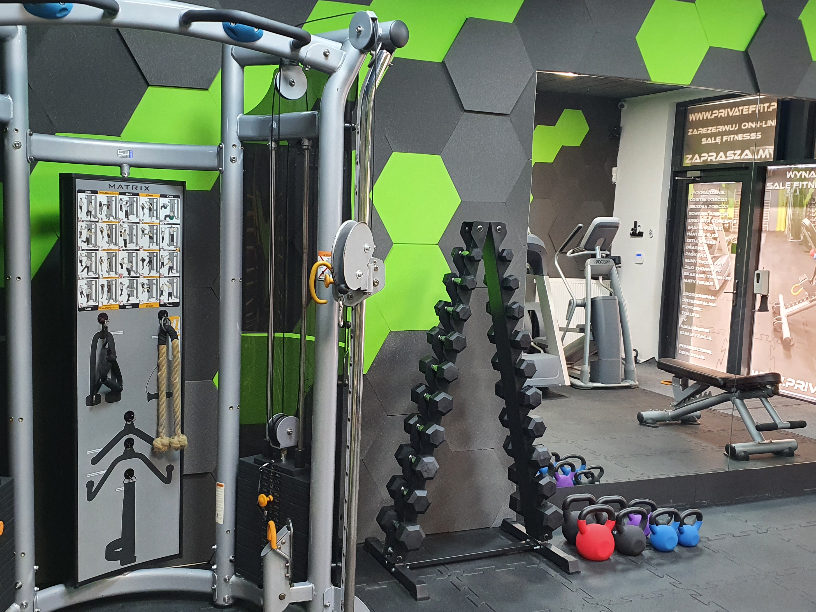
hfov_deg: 51.3
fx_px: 849
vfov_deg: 39.6
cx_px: 428
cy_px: 341
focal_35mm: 36
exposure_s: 1/50
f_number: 1.5
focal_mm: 4.32
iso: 200
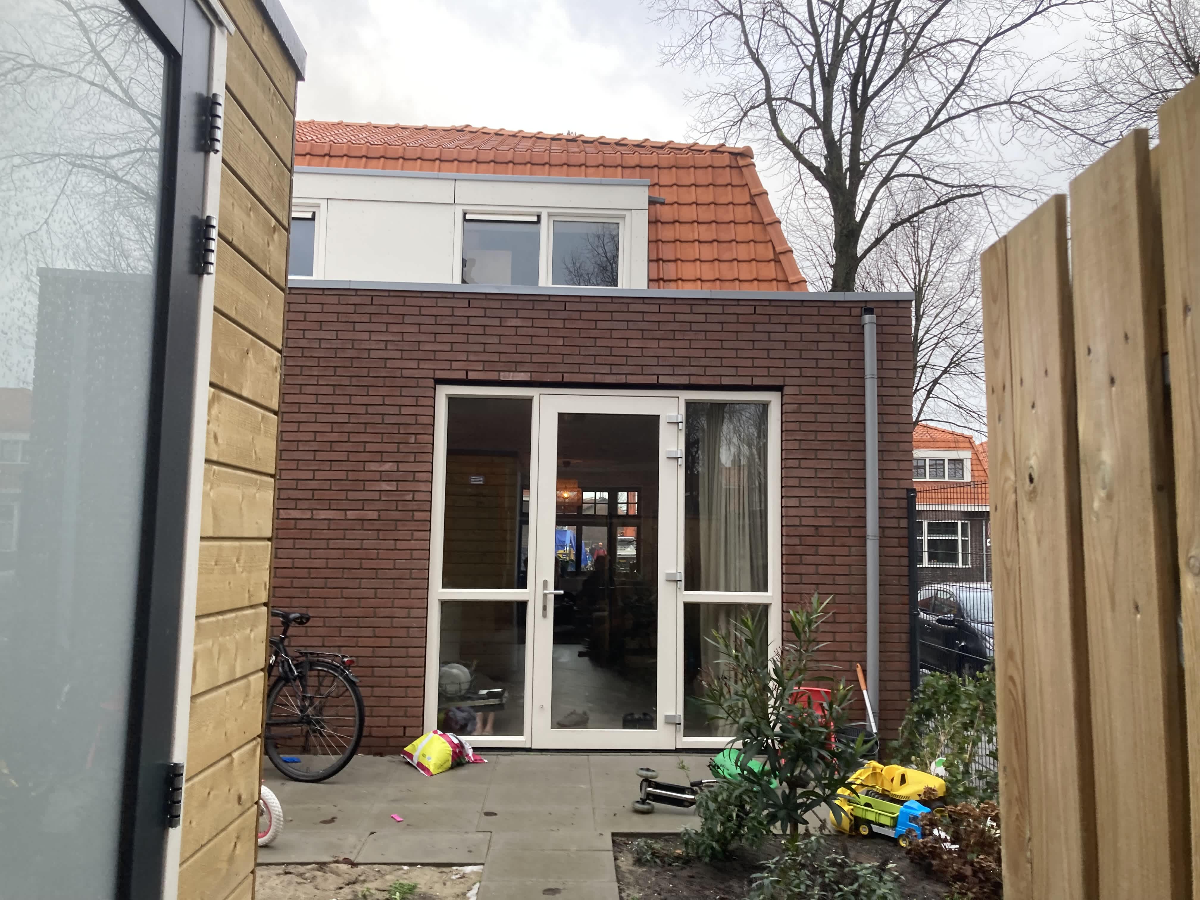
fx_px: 971
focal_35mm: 28
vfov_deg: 49.7
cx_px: 600
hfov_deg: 63.4
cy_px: 450
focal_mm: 4
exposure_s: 1/121
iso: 40
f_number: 1.8
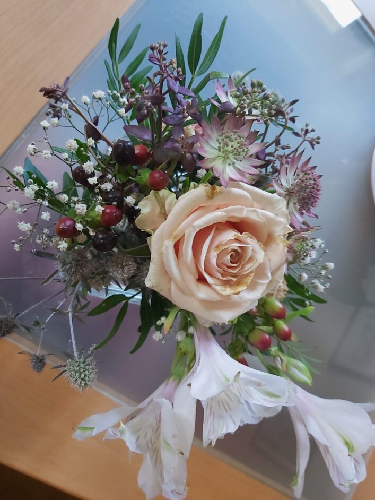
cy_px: 250
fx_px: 375
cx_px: 188
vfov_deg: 67.3
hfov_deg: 53.1
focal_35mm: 26
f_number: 1.7
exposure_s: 1/50
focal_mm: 3.92
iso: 250
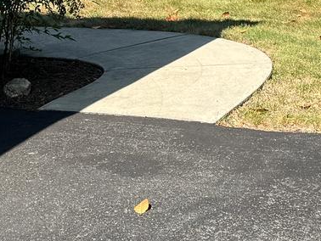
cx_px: 270
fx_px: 1206
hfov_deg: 15.0
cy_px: -201
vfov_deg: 10.7
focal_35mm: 130
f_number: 1.78
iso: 80
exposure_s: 1/2041
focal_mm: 6.76
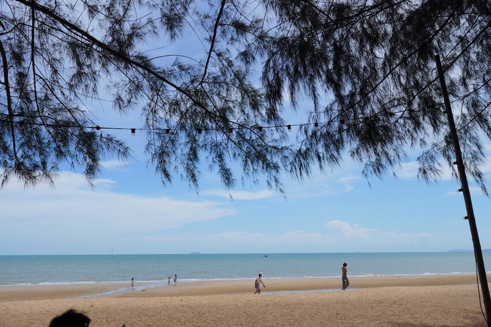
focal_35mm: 29
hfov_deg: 63.2
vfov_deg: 44.6
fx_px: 399
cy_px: 164
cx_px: 246
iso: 200
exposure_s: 1/1000
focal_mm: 19.5
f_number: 7.1
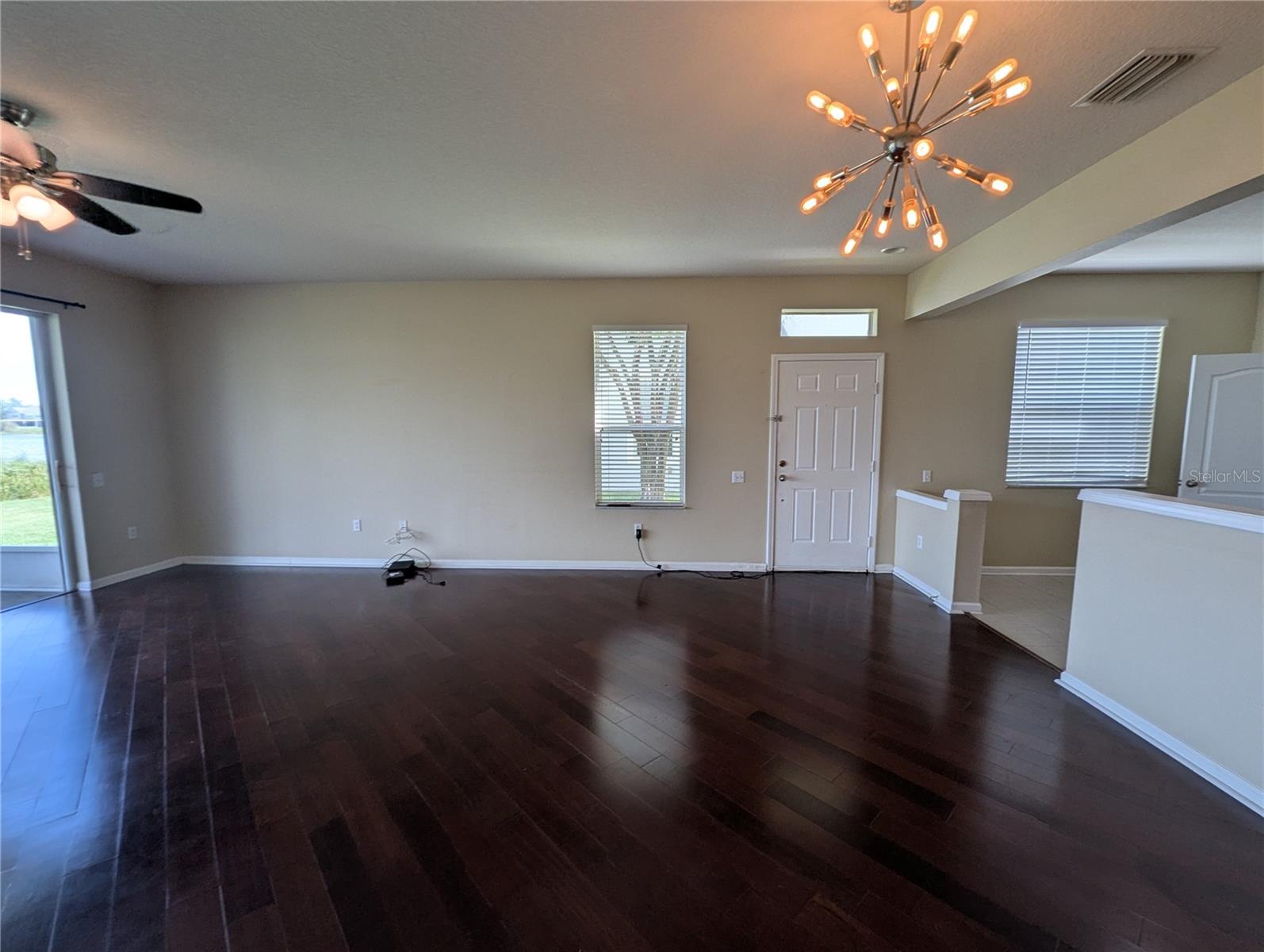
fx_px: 475
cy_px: 476
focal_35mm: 13
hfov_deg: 106.1
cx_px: 632
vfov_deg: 90.1
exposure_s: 1/136
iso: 65
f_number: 2.2
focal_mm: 1.95
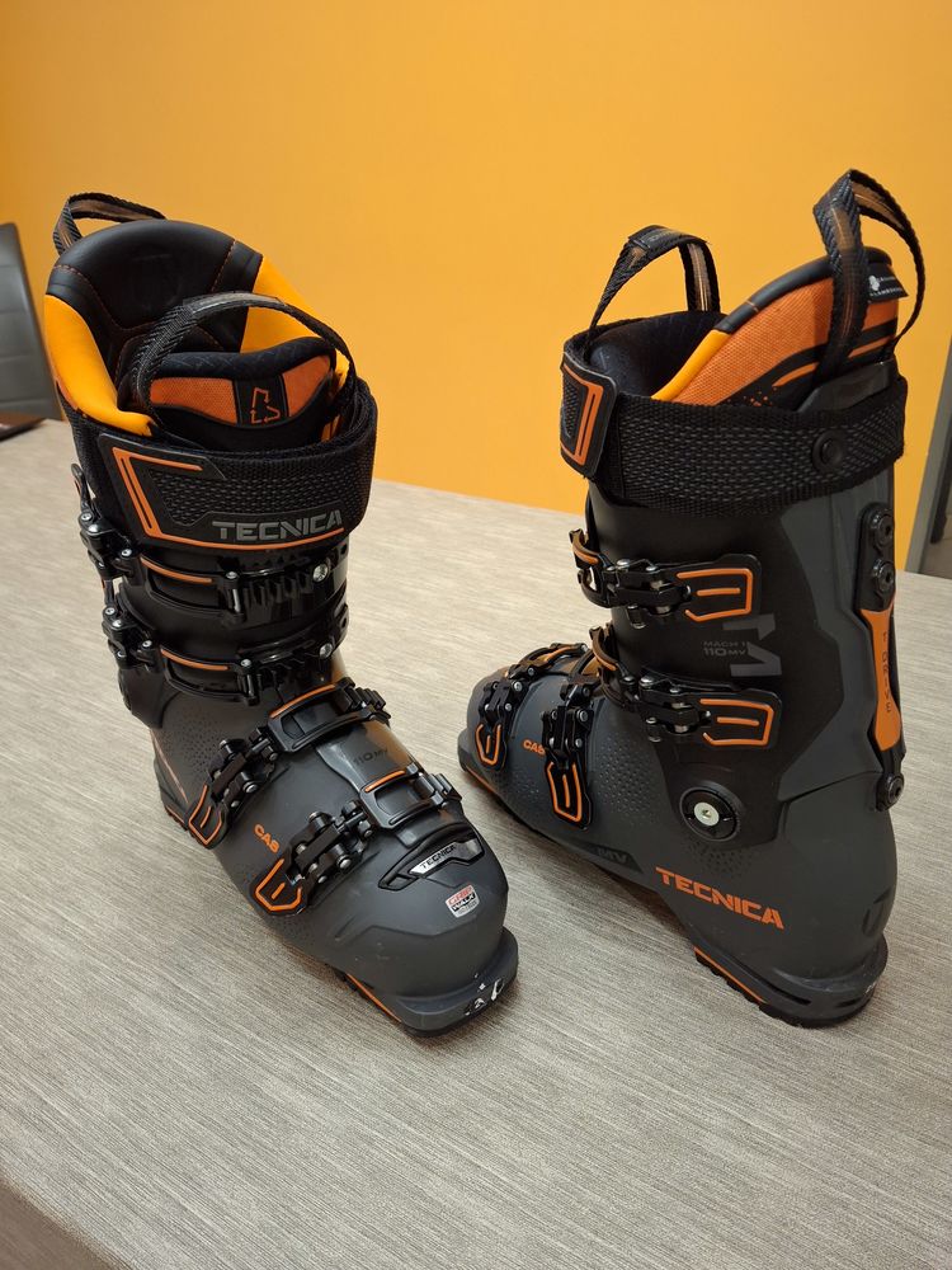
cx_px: 476
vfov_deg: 69.4
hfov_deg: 54.9
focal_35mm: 25
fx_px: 917
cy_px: 635
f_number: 1.8
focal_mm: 4.69
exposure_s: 1/50
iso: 200
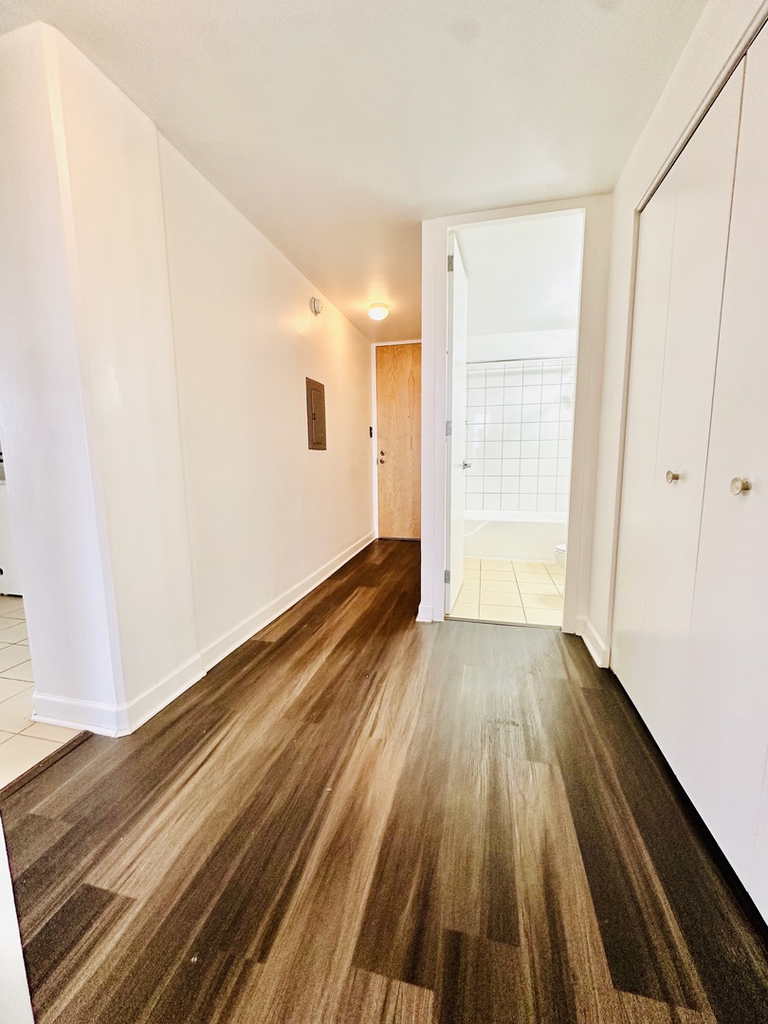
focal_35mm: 14
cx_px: 384
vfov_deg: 102.1
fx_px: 414
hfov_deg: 85.7
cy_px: 512
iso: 200
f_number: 2.2
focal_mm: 2.22
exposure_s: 1/99
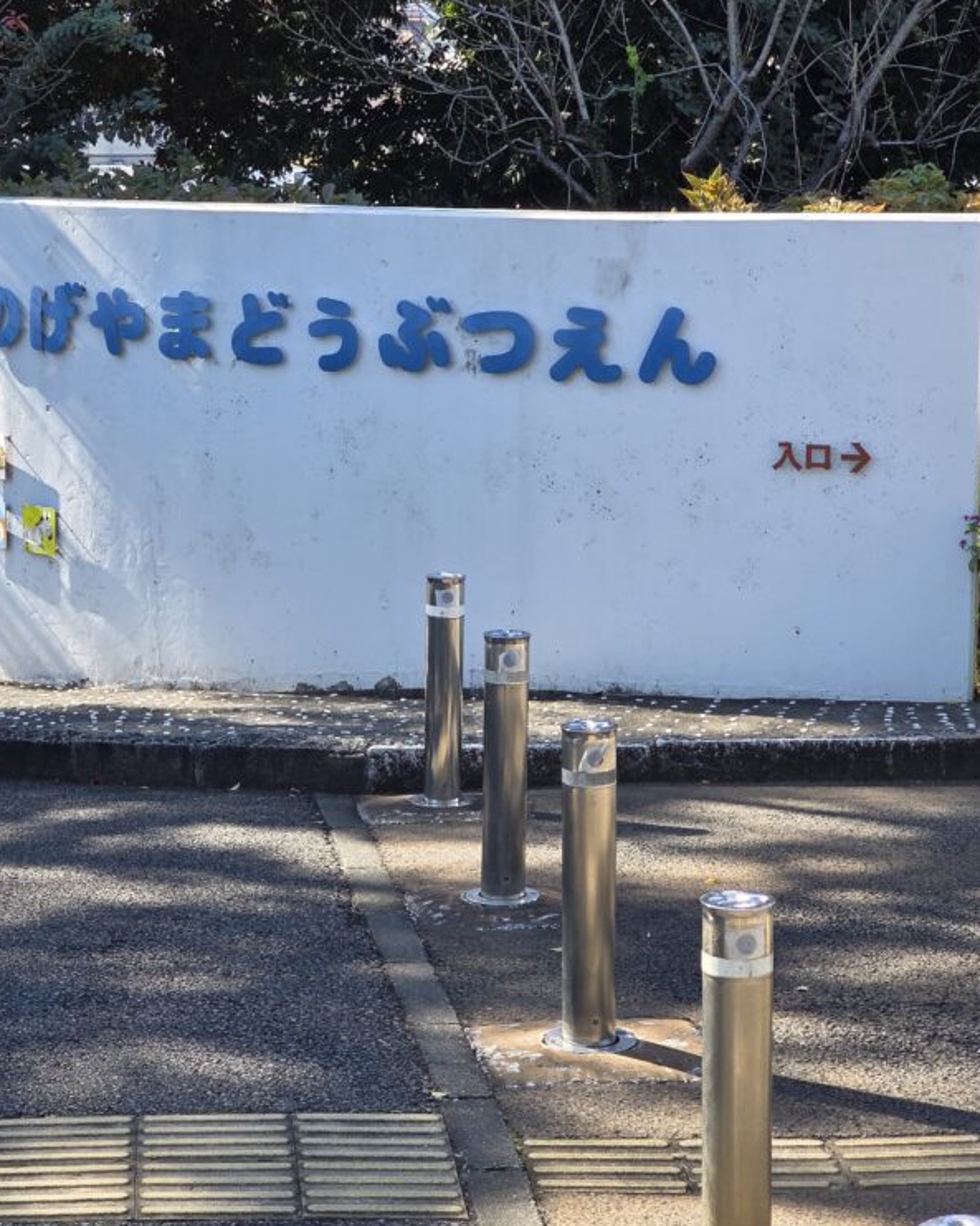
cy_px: 600
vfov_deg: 20.6
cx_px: 324
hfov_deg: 16.5
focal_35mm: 93
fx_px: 3374
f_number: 2.4
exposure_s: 1/445
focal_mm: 7.9
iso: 50
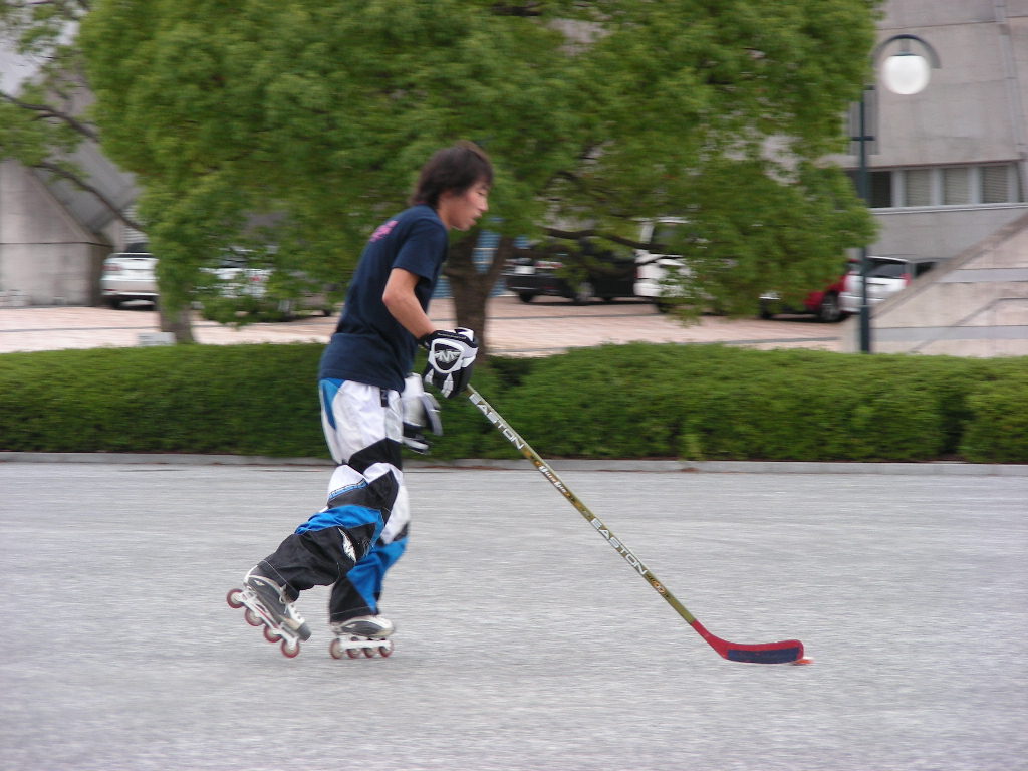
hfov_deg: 10.1
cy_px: 386
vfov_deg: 7.6
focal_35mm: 196
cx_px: 514
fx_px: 5821
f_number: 3.5
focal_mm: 32.7
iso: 83
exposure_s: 1/60
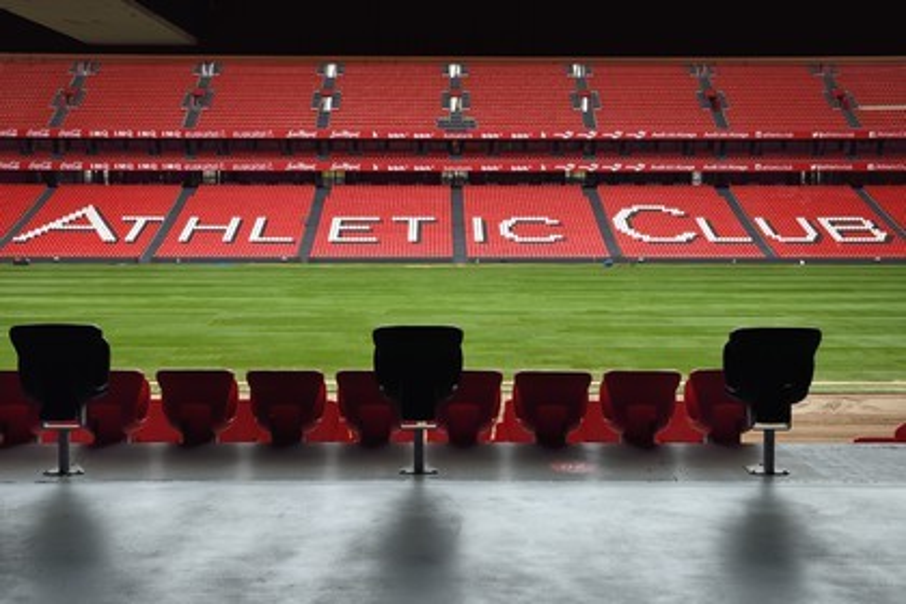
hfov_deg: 50.7
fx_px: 956
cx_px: 453
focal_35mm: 38
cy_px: 302
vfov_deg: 35.1
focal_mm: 38
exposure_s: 1/125
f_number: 14
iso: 400
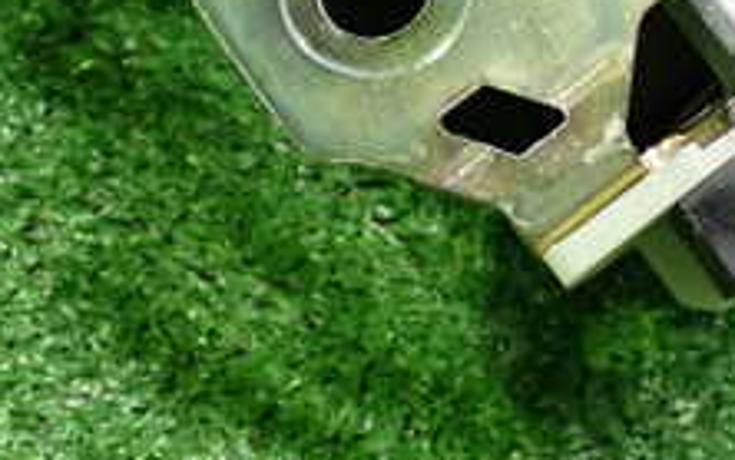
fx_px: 2064
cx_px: 662
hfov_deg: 19.8
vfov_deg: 12.4
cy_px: -122
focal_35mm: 103
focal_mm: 6.37
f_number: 2.5
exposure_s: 1/40
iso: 800
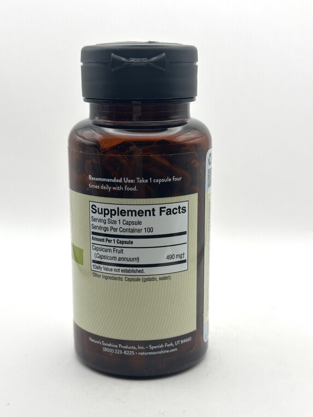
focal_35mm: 52
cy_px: 212
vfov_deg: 36.8
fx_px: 627
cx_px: 146
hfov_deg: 28.0
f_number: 1.78
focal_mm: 6.86
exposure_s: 1/324
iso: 64
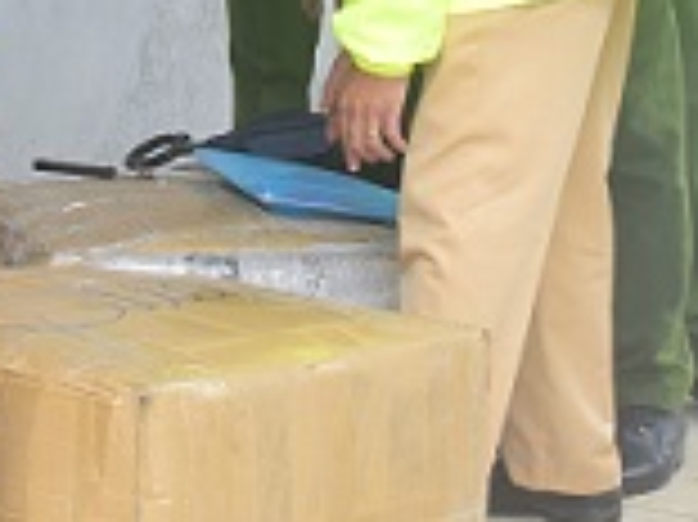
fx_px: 3244
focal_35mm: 161
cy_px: -225
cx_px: 117
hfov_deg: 12.2
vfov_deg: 9.0
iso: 200
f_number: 5.6
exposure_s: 1/60
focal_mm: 24
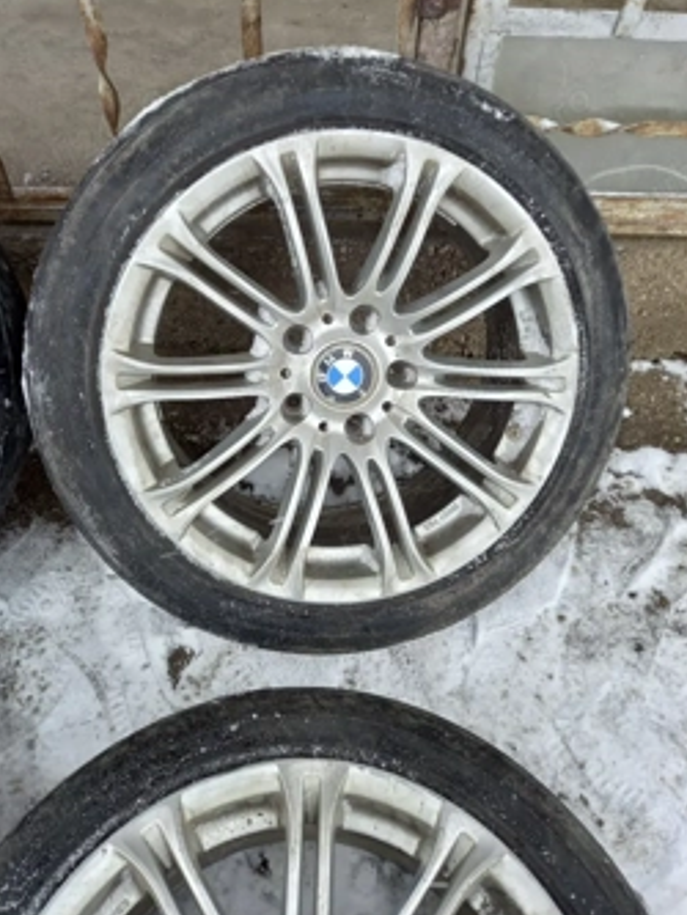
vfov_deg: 59.8
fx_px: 793
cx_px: 344
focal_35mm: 30
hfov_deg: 46.8
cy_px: 401
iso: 32
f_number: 2
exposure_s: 1/100
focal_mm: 4.6
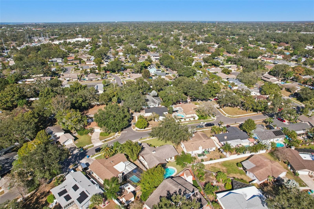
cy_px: 104
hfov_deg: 78.6
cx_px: 157
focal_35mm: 22
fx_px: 192
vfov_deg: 57.2
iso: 400
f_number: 2.8
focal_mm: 8.4
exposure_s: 1/1600
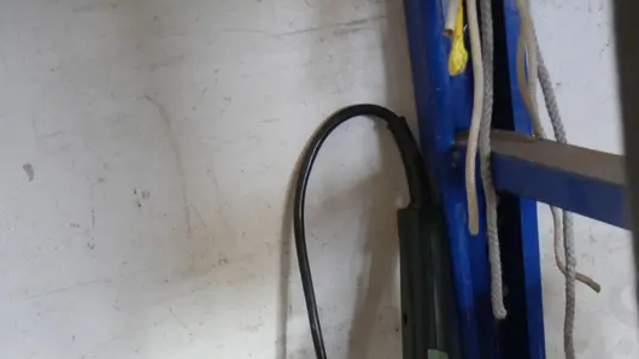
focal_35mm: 59
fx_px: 1000
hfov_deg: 35.2
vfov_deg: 17.3
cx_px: 404
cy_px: 607
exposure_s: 1/60
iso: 1250
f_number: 3.5
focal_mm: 14
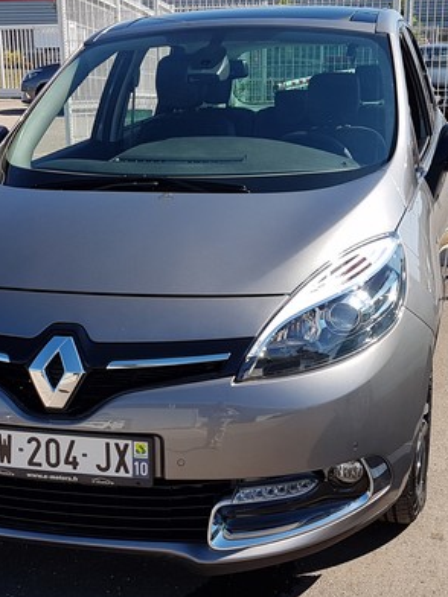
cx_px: 212
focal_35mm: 53
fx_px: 915
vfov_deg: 36.1
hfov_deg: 27.5
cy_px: 337
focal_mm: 4.2
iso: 40
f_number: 1.7
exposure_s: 1/1228
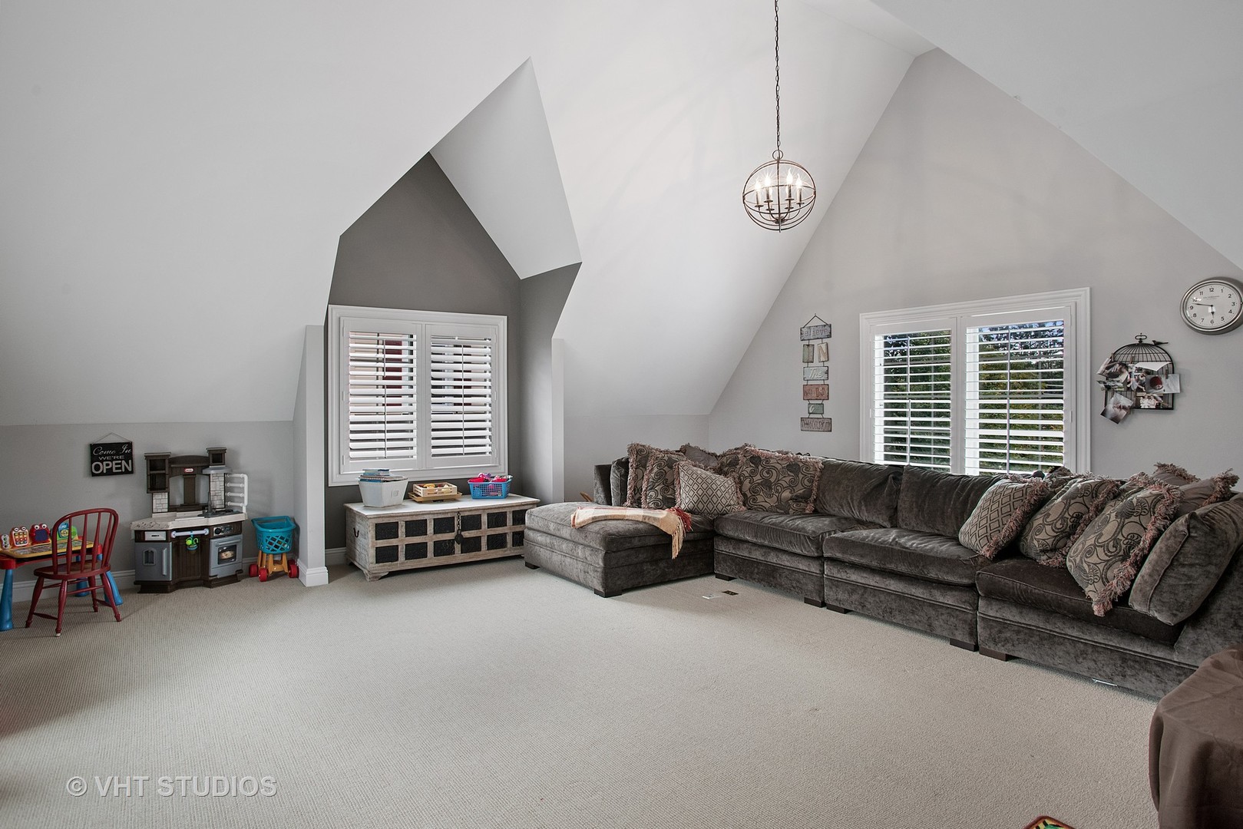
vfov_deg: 62.0
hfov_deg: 84.0
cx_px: 622
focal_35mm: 20
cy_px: 414
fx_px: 691
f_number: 8
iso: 800
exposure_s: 1/6
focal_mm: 20
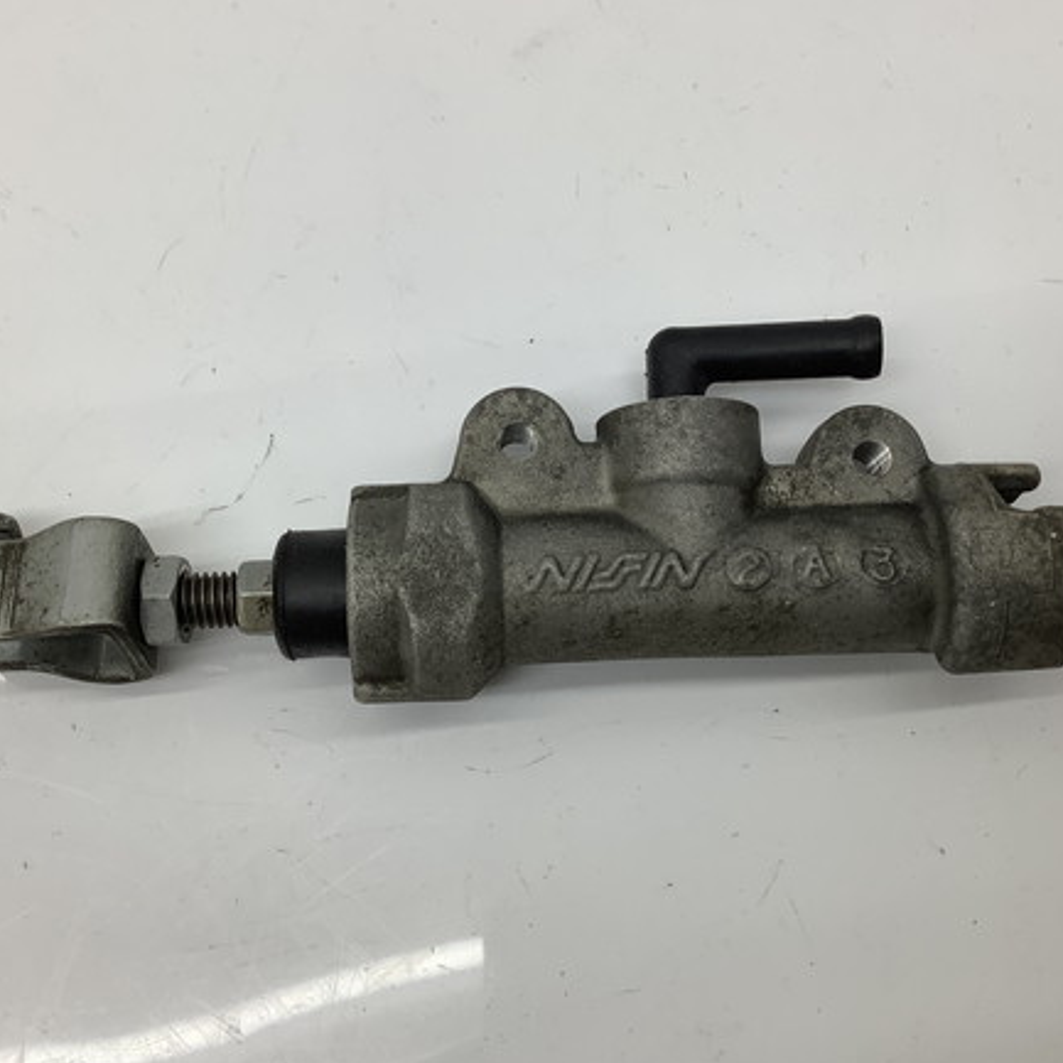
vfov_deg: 43.9
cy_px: 528
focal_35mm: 38
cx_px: 533
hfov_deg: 43.9
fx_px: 1320
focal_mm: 3.3
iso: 32
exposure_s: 1/120
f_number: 2.4
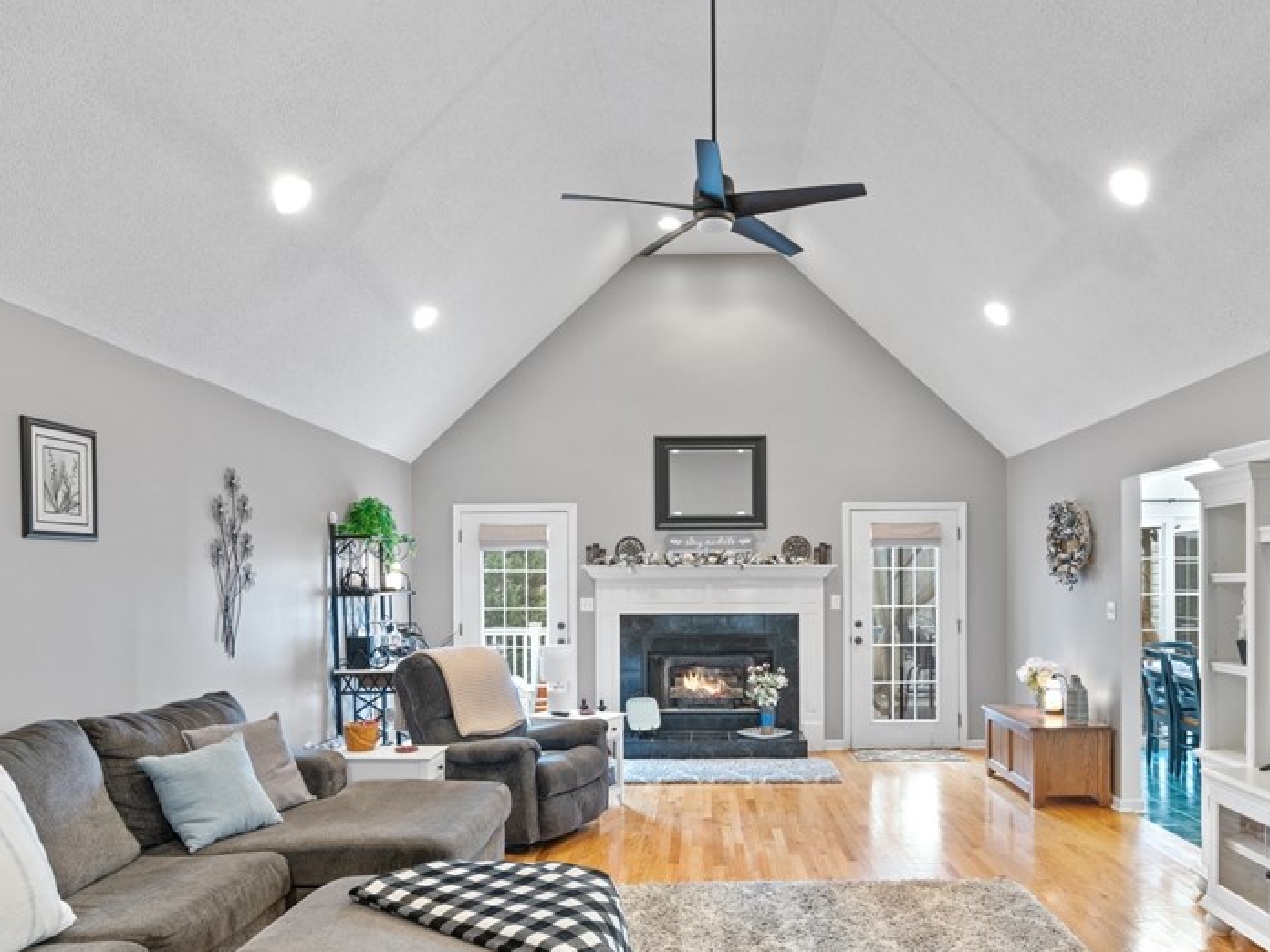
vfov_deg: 56.2
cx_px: 712
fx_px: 881
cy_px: 586
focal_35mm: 24
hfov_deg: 71.3
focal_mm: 16
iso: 200
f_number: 9
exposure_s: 2
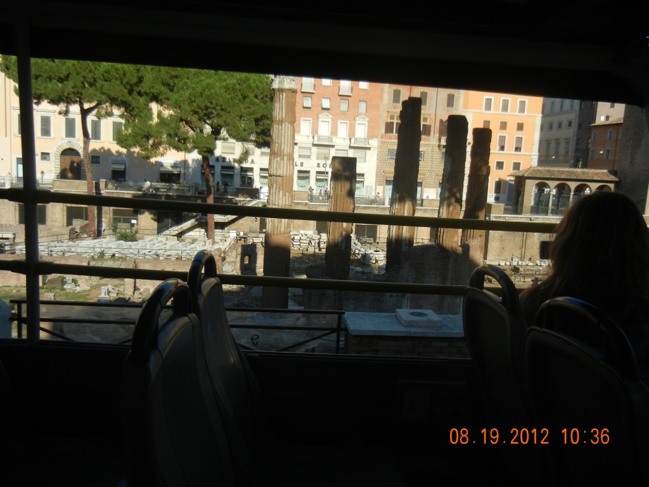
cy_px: 244
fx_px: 562
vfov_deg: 46.8
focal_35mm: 30
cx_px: 324
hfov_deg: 60.0
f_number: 7
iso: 160
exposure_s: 1/375
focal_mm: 5.4
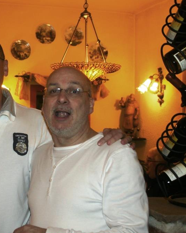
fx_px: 413
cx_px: 23
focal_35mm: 60
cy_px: 118
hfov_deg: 24.7
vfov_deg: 31.5
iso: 1600
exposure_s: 1/60
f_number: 5.6
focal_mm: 28
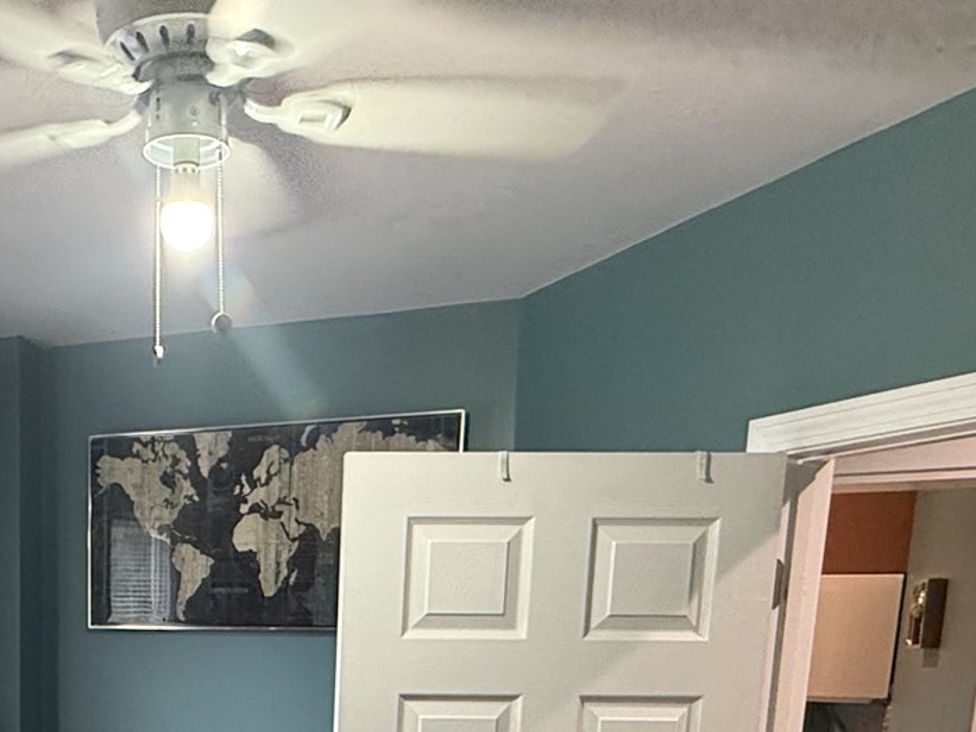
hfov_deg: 42.8
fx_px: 1156
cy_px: 838
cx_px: 144
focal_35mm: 41
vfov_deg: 30.7
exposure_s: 1/60
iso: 320
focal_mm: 2.22
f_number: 2.2
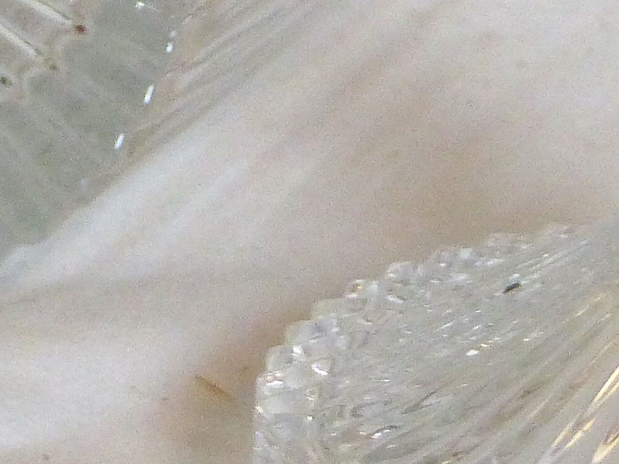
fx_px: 12234
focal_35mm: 684
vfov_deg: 2.2
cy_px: 15
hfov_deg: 2.9
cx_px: 252
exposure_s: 1/80
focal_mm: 27.8
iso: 320
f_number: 2.8
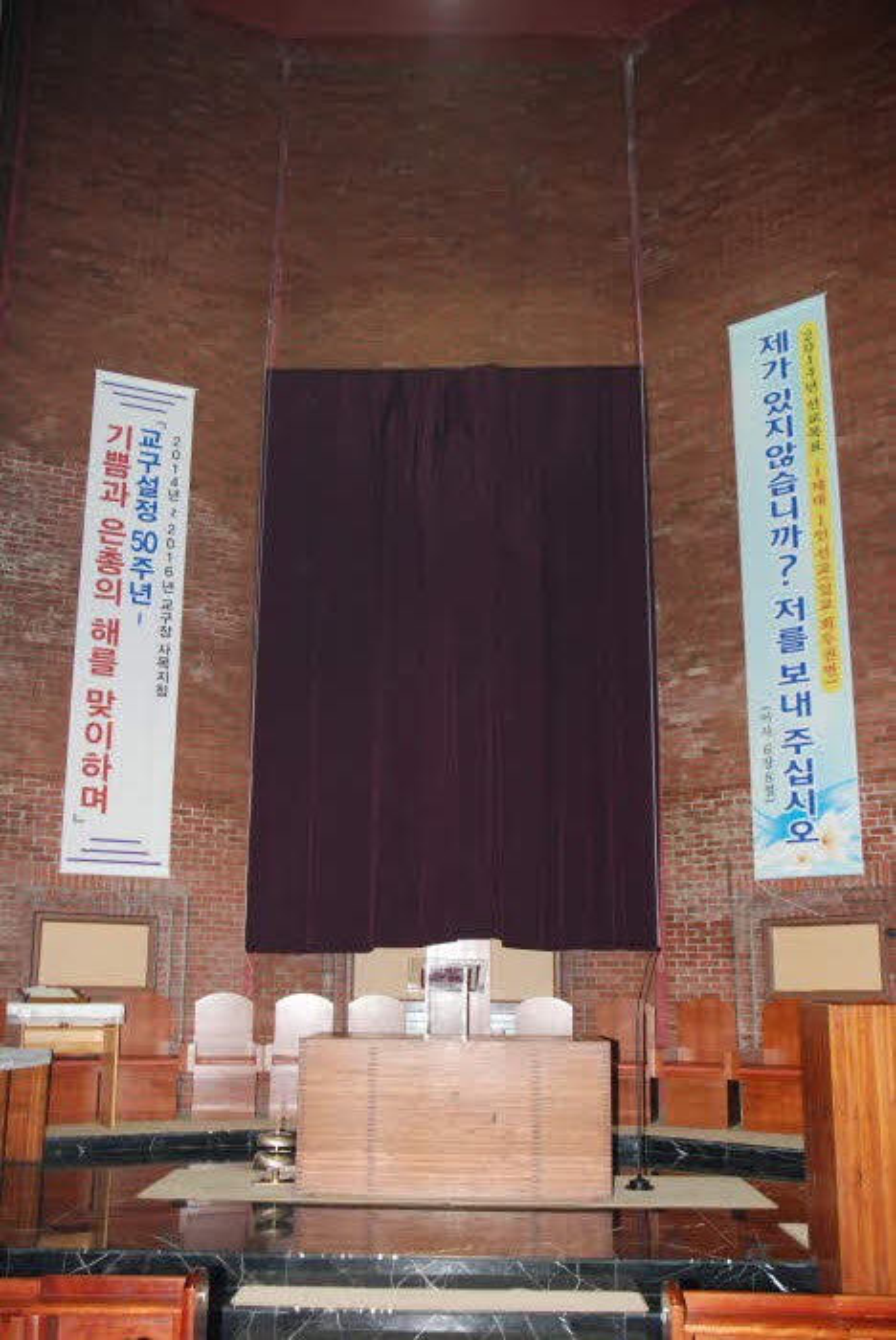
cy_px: 670
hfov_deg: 40.0
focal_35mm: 33
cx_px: 448
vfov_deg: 57.2
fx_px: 1229
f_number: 4.5
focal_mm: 22
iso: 400
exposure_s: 1/60
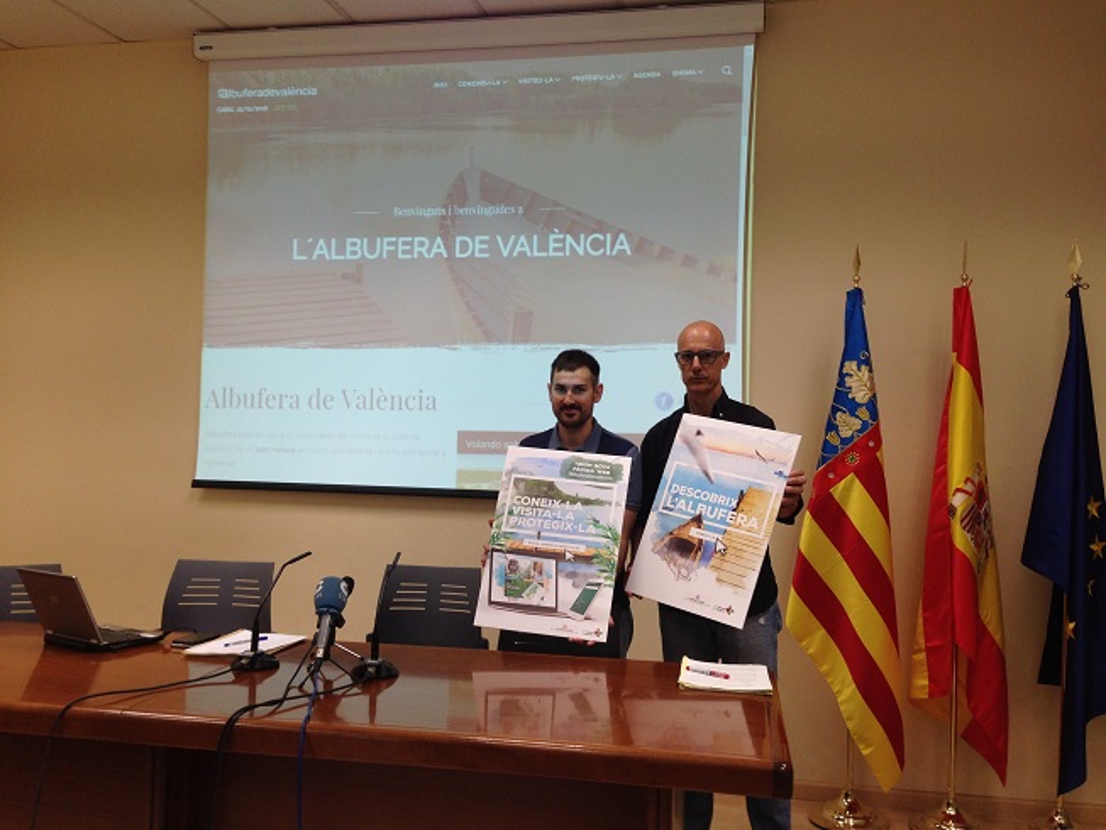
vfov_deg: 43.0
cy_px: 415
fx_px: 1055
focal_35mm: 33
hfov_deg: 55.3
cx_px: 553
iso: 50
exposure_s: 1/60
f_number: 2.4
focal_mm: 4.12
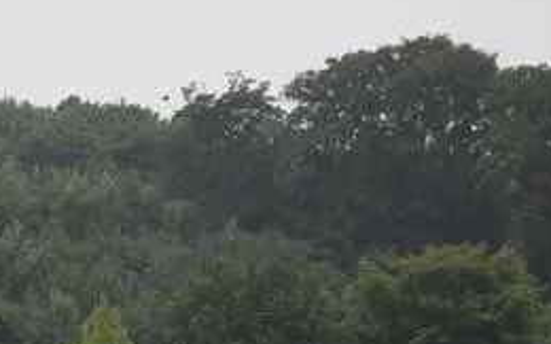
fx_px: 3333
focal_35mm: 222
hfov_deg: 9.4
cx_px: -59
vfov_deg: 5.9
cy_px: 291
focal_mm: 35
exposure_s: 1/60
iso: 500
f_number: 4.5
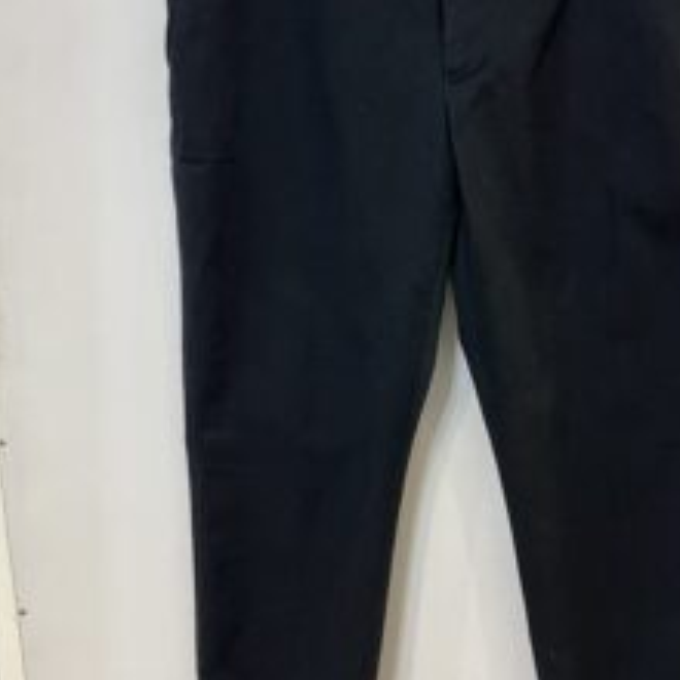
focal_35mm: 45
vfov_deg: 37.5
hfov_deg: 37.2
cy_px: 365
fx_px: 1000
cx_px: 451
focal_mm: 3.99
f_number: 1.8
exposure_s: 1/50
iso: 125
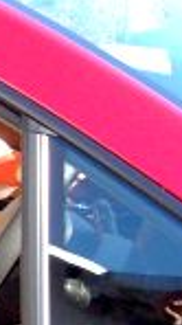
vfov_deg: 20.7
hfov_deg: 10.5
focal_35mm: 103
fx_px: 886
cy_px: 130
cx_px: -221
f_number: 4.3
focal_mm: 5.8
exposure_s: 1/320
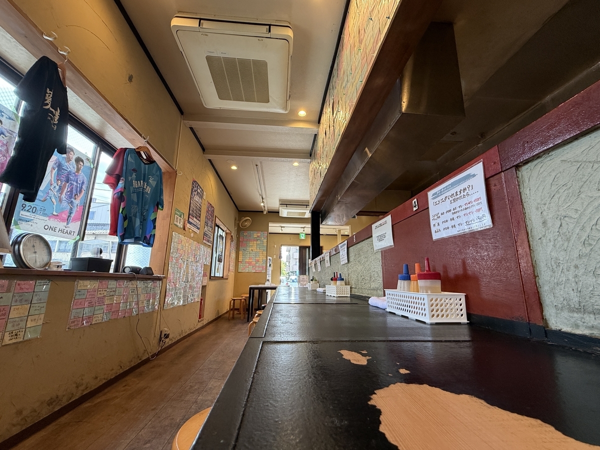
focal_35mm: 14
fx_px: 243
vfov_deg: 85.7
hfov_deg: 102.1
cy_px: 225
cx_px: 300
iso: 200
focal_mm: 2.22
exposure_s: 1/121
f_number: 2.2
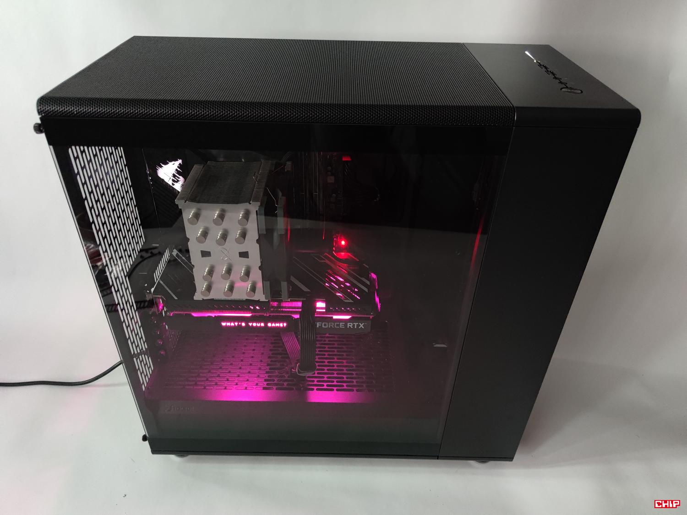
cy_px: 258
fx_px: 496
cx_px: 344
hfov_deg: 69.4
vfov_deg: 54.9
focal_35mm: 25
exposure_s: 1/13
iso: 1786
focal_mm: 6.78
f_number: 1.85
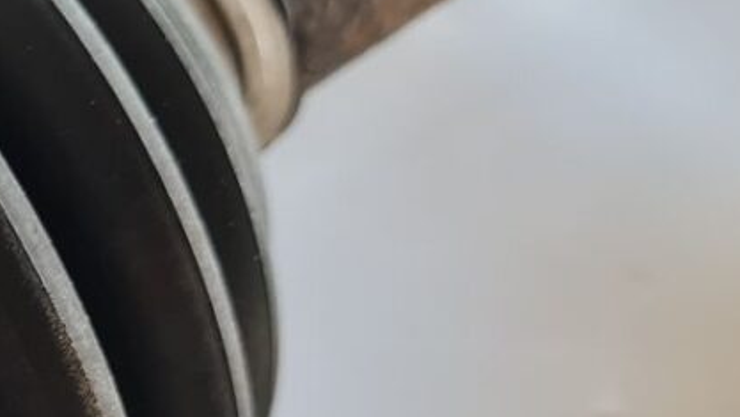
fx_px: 1865
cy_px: 433
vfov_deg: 12.6
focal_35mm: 95
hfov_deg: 19.5
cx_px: -382
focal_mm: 5.4
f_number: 1.8
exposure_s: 1/100
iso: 250
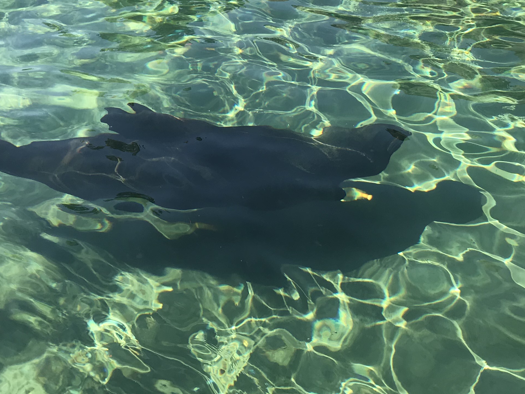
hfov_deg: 32.7
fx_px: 895
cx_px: 240
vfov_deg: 24.4
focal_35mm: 59
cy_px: 73
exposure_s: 1/812
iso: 20
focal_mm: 3.99
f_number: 1.8
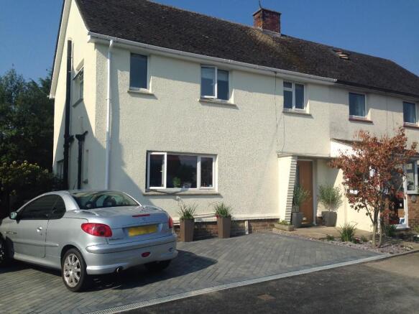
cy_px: 157
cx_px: 210
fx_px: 399
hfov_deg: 55.4
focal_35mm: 33
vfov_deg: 42.9
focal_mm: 4.12
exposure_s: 1/2463
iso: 50
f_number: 2.4
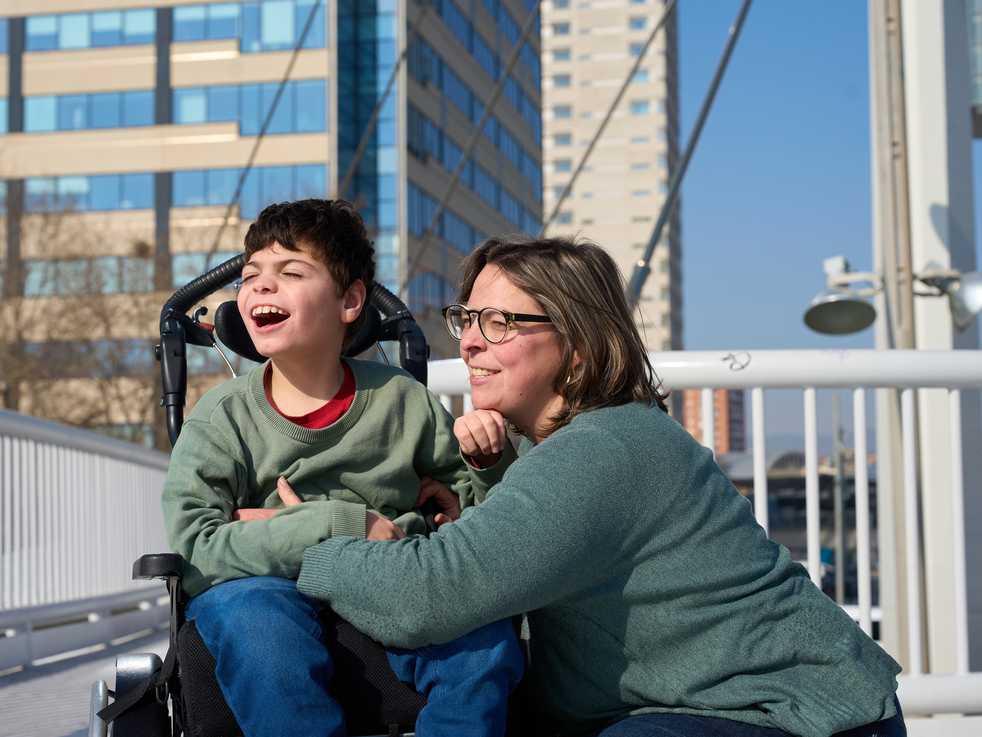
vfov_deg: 24.8
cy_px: 369
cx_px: 526
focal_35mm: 59
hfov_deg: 32.7
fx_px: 1674
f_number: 5
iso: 100
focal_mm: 54
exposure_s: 1/800
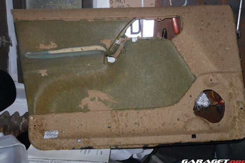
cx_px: 124
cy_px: 72
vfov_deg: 35.9
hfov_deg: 51.9
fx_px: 252
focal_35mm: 37
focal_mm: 6.3
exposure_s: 1/45
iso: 80
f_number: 3.5
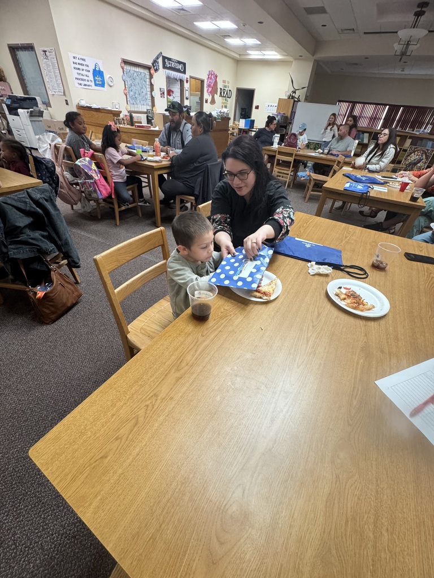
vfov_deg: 102.1
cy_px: 289
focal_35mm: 14
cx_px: 217
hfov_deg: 85.7
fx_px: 234
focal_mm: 2.22
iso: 320
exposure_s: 1/60
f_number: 2.2
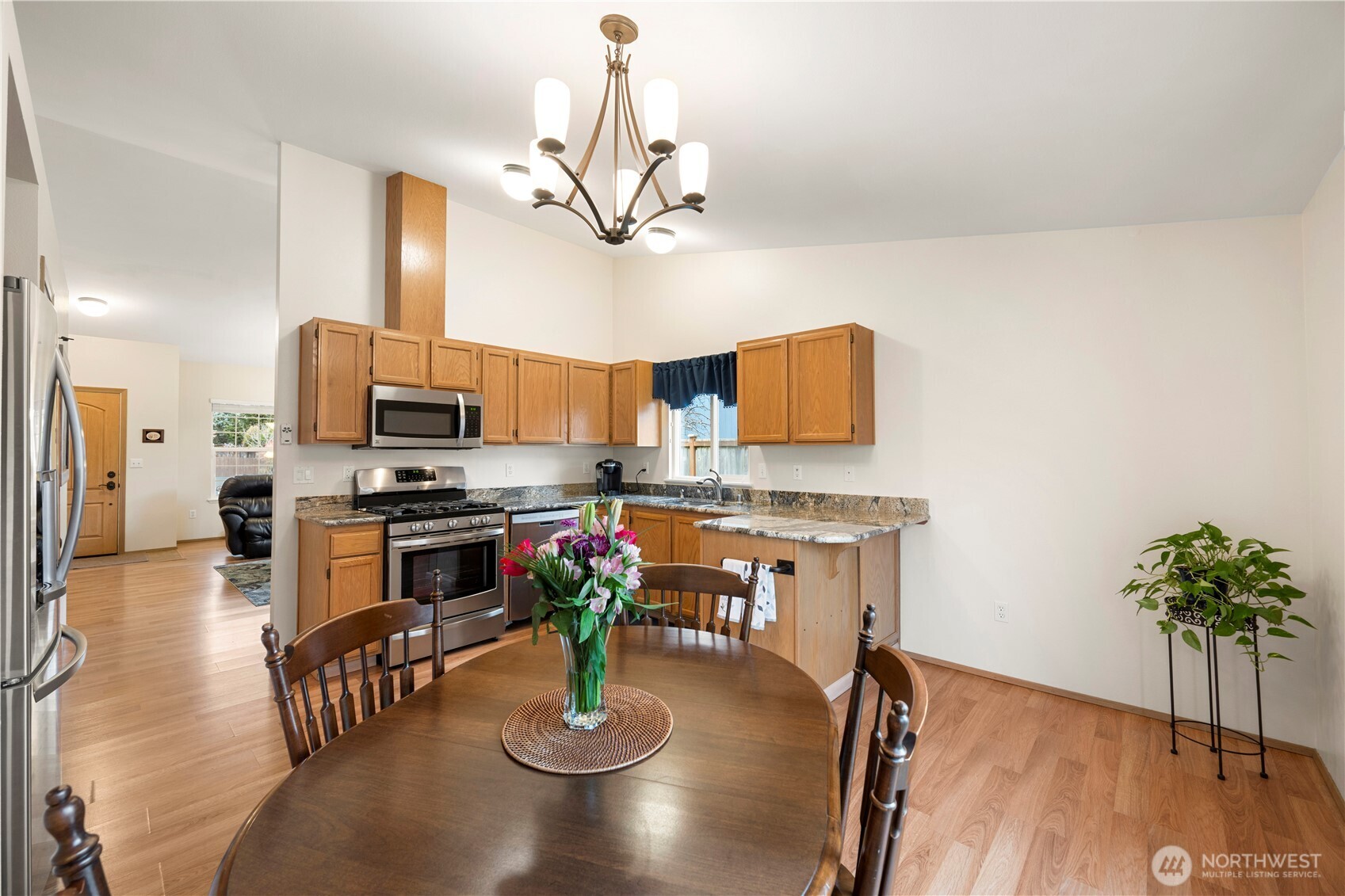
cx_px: 672
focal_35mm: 14
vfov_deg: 81.2
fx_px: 523
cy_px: 448
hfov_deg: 104.3
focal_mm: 14
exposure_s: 1/2
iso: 200
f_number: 8
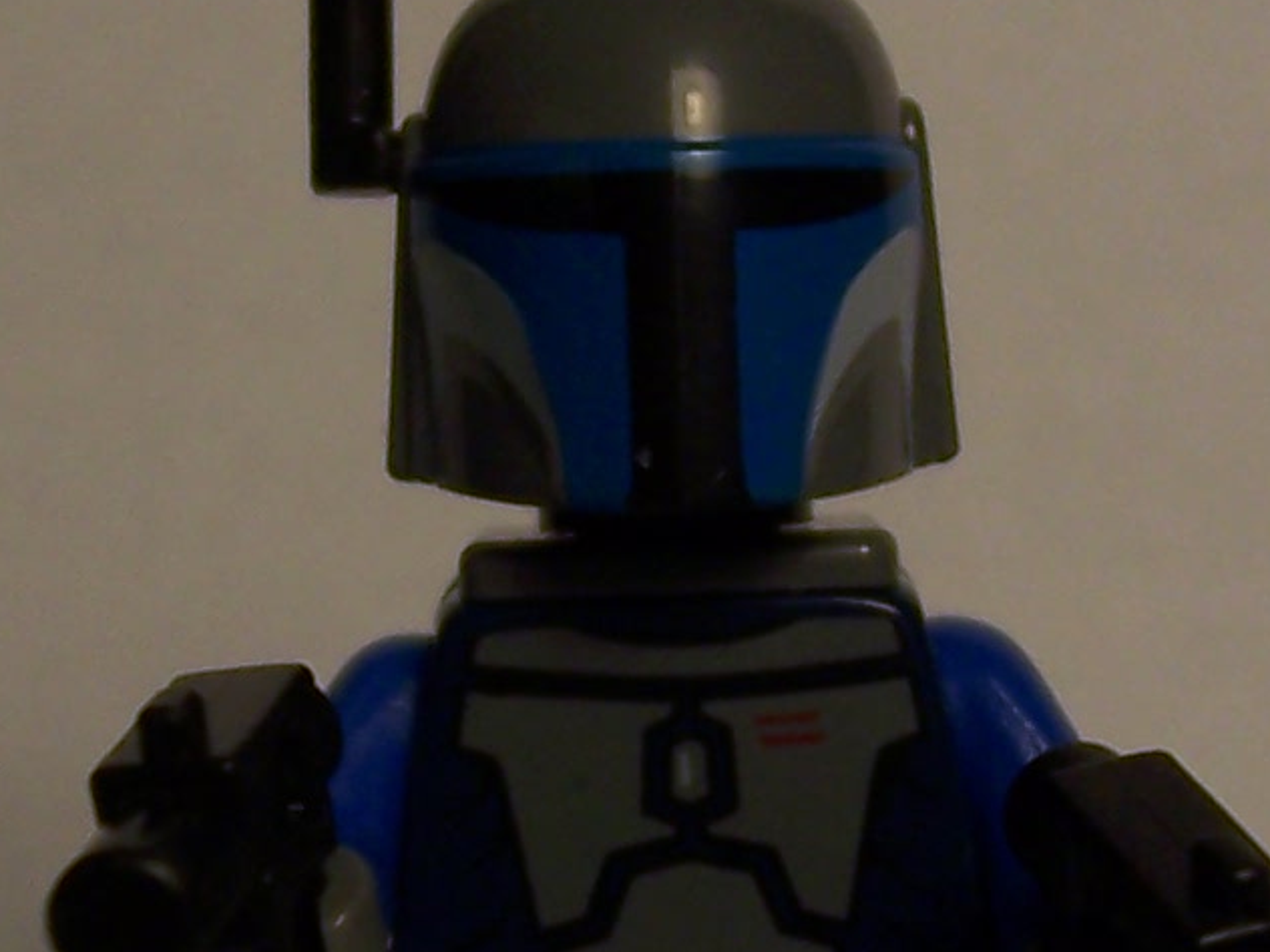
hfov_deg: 15.9
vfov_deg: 11.9
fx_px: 4549
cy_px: 649
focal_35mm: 124
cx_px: 605
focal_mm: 5.6
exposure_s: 1/125
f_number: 2.7
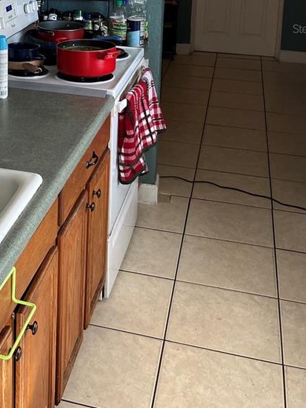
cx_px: 10
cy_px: 28
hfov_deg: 24.7
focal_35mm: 57
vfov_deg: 31.9
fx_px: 671
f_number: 1.6
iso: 125
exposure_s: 1/104
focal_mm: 5.1
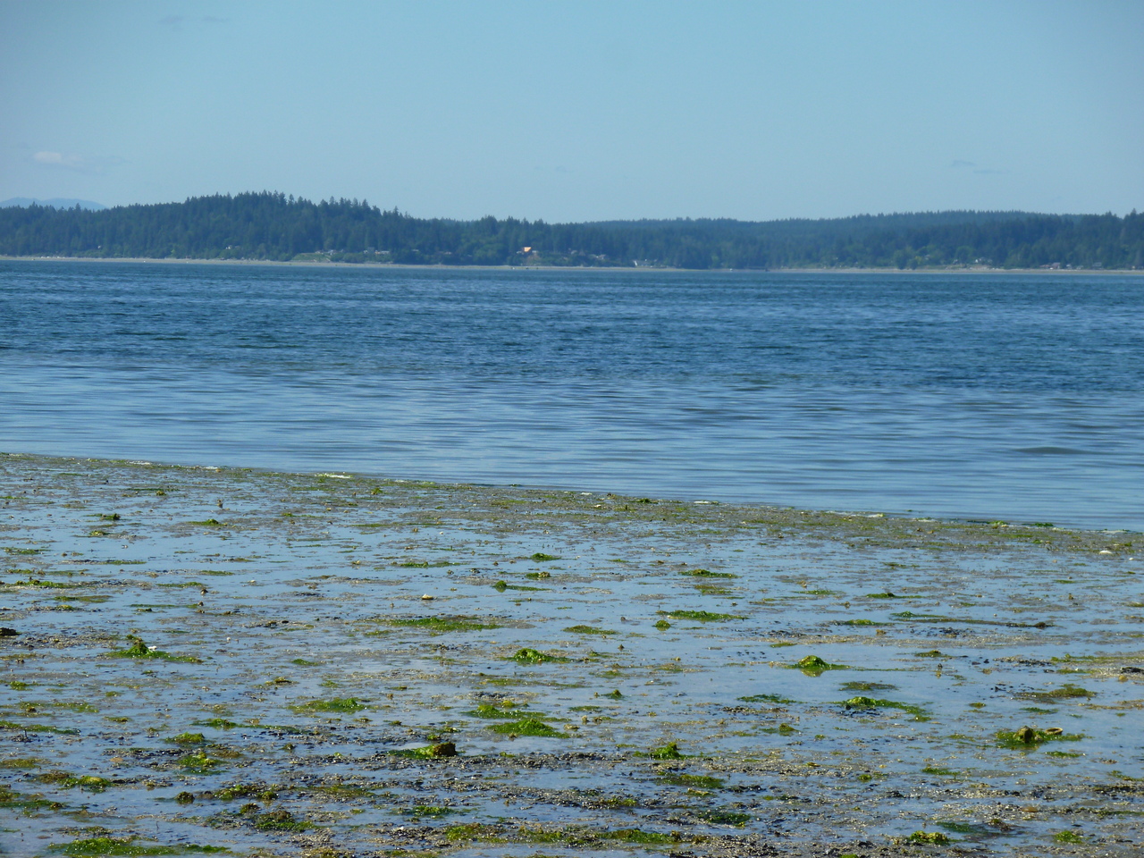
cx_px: 572
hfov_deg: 15.2
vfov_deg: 11.4
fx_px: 4296
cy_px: 429
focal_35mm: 130
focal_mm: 23.3
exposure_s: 1/320
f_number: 5.5
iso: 80
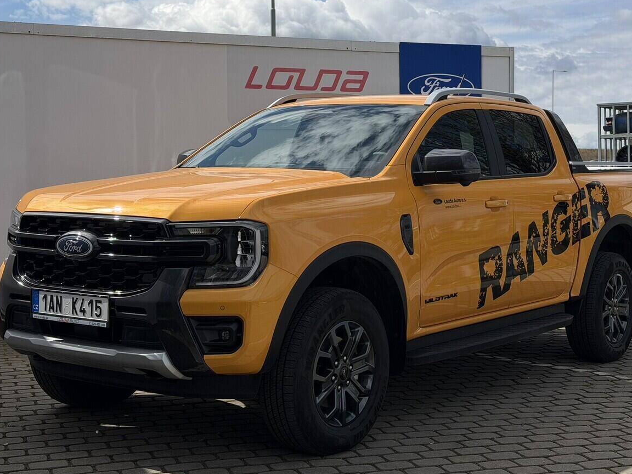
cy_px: 185
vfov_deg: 24.4
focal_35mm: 60
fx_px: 1095
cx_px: 346
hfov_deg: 32.2
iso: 80
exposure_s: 1/9901
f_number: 1.78
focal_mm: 6.76
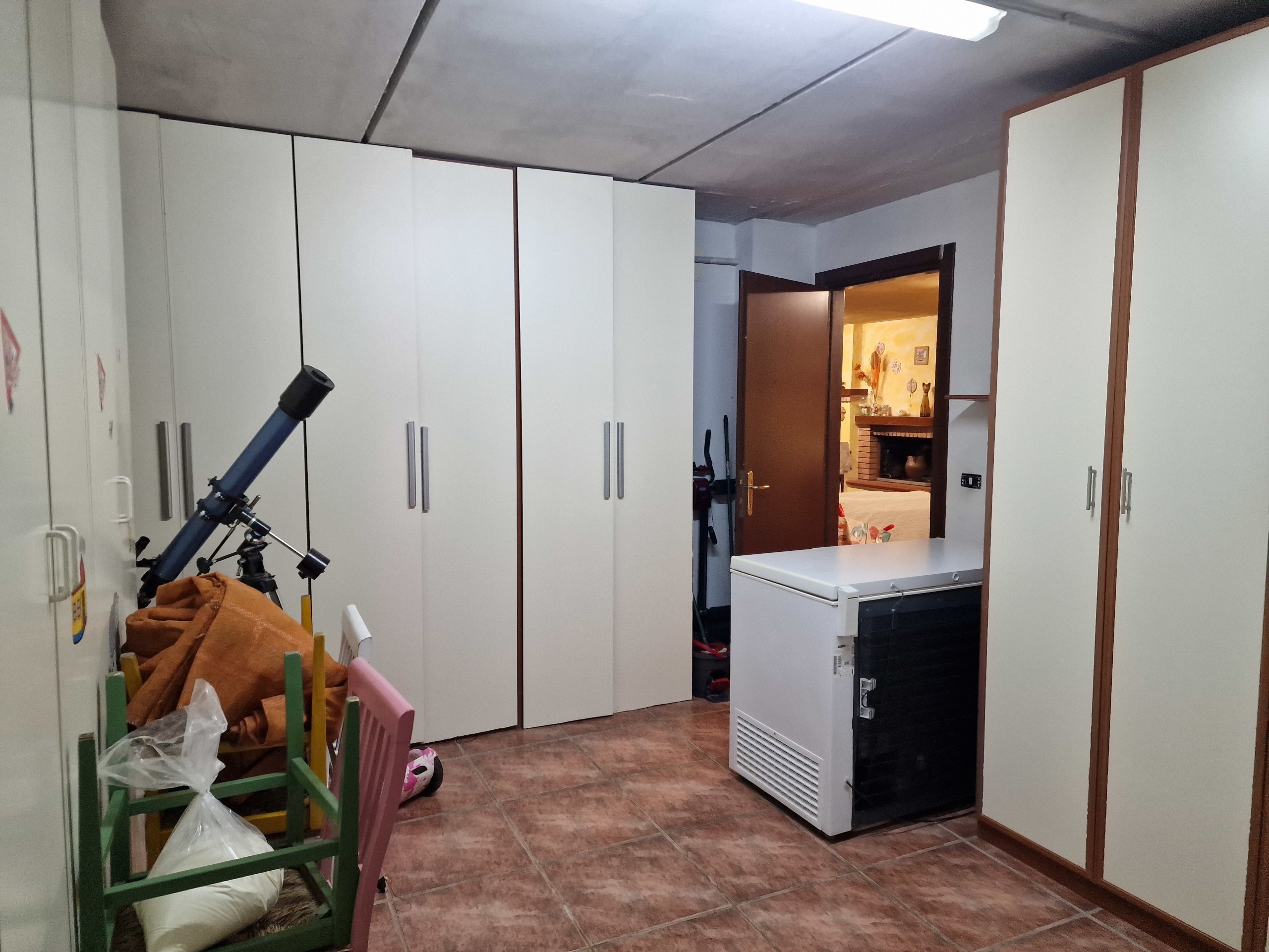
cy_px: 476
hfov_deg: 73.9
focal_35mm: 23
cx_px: 634
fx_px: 843
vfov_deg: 58.9
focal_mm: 6.4
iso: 800
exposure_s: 1/100
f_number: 1.8
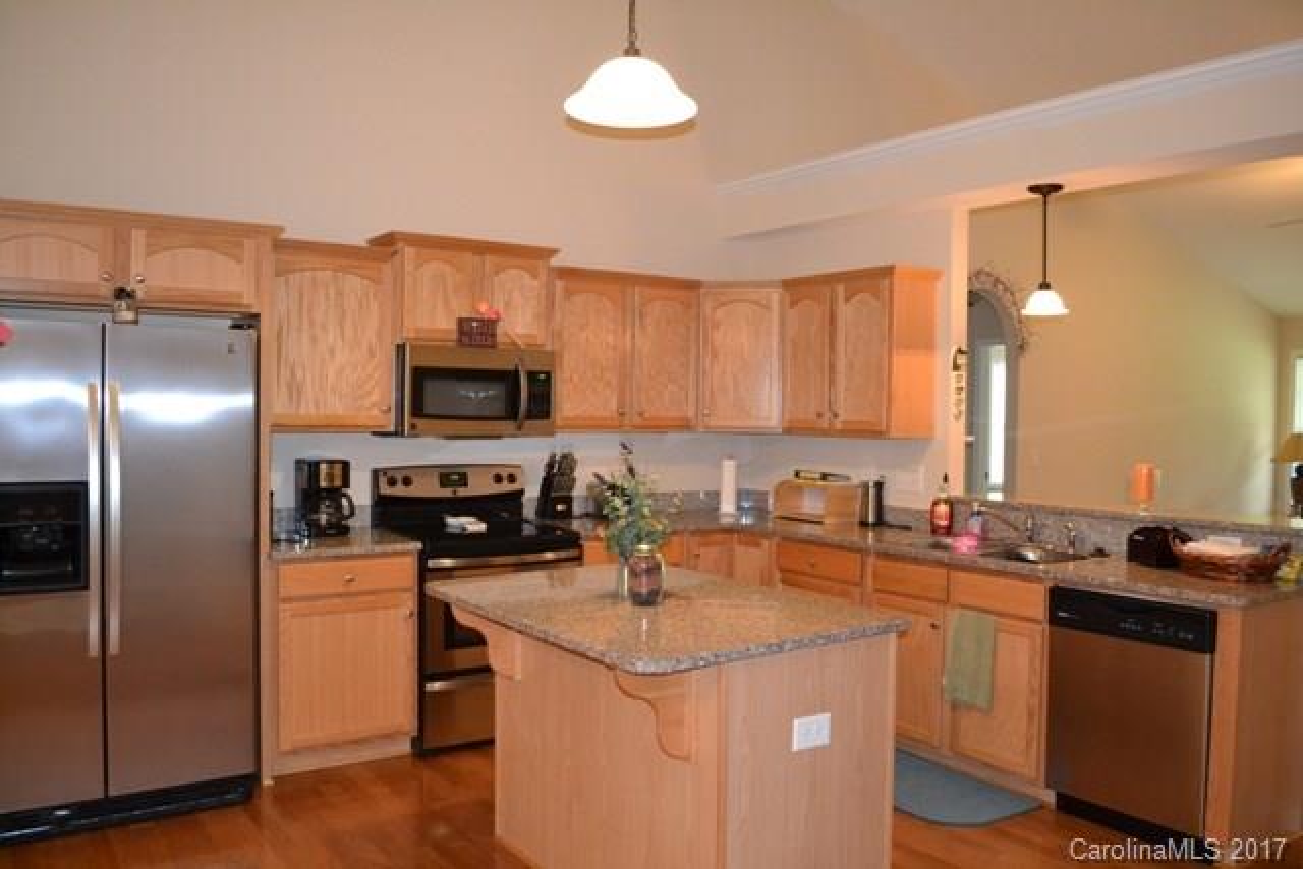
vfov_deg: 48.0
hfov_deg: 67.4
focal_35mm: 27
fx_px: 977
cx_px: 652
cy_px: 434
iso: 2500
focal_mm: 18
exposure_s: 1/60
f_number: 3.5
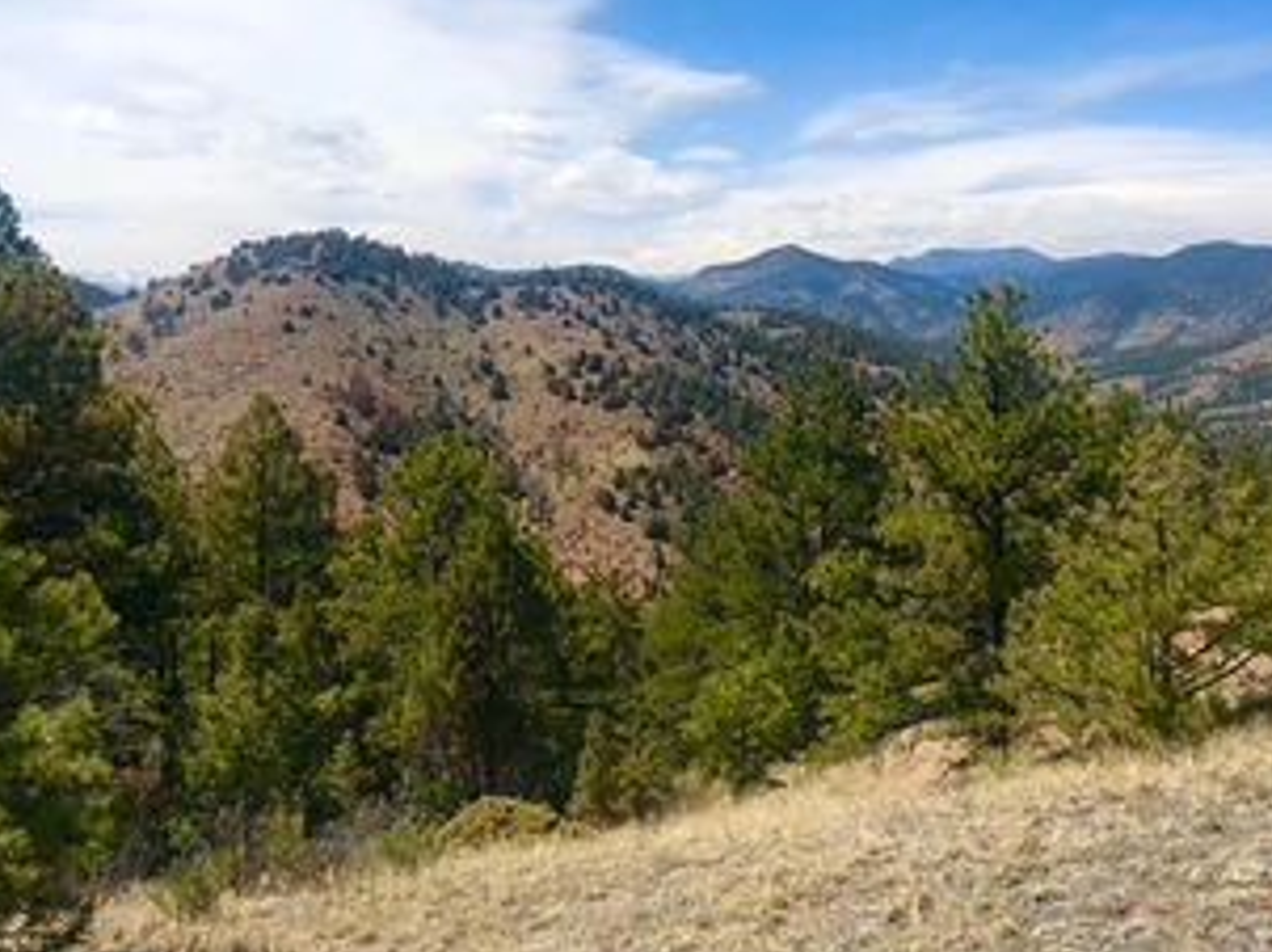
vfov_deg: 35.7
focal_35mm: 40
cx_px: 752
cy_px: 369
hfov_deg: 46.6
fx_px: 1469
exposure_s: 1/2558
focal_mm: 3.99
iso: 20
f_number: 1.8
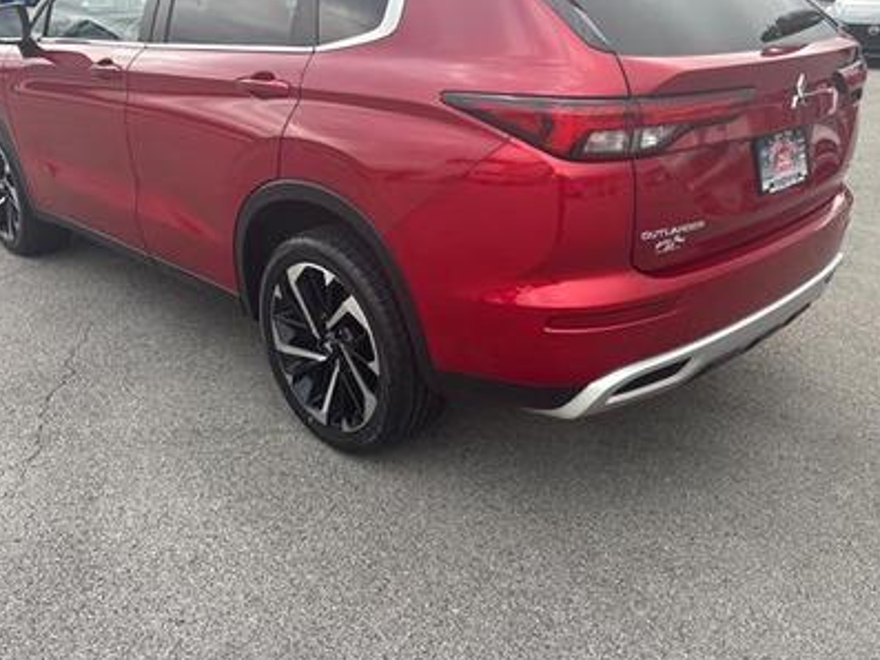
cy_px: 295
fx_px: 839
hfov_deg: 55.3
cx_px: 472
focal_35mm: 33
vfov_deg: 42.9
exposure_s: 1/654
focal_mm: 5.96
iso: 50
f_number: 1.6
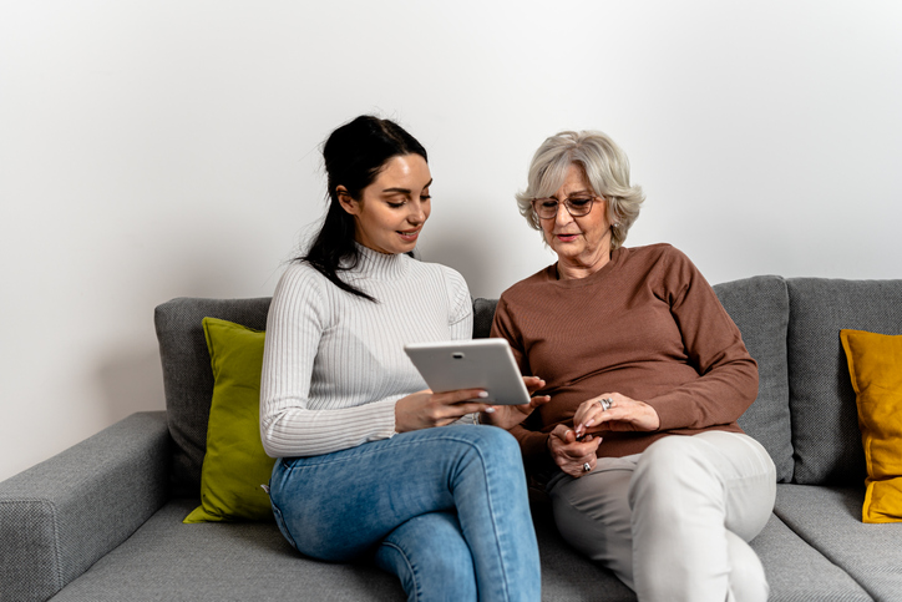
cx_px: 451
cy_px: 301
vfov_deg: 37.9
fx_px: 877
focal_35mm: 35
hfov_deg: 54.4
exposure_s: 1/250
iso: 320
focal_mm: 35
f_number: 2
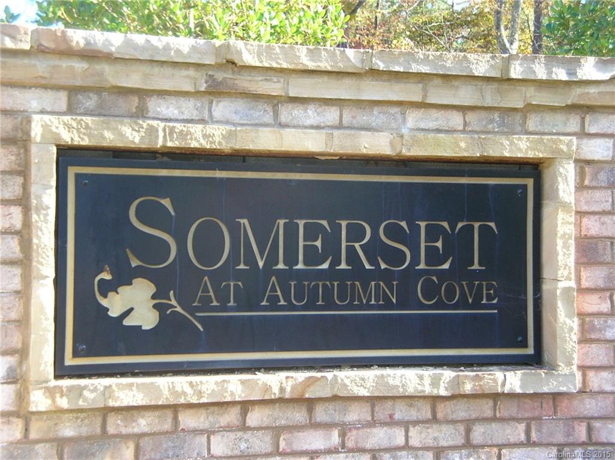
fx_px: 1260
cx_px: 308
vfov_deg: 20.7
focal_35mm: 71
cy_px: 230
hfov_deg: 27.4
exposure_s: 1/63.4
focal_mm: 11.7
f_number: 3.3
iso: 50
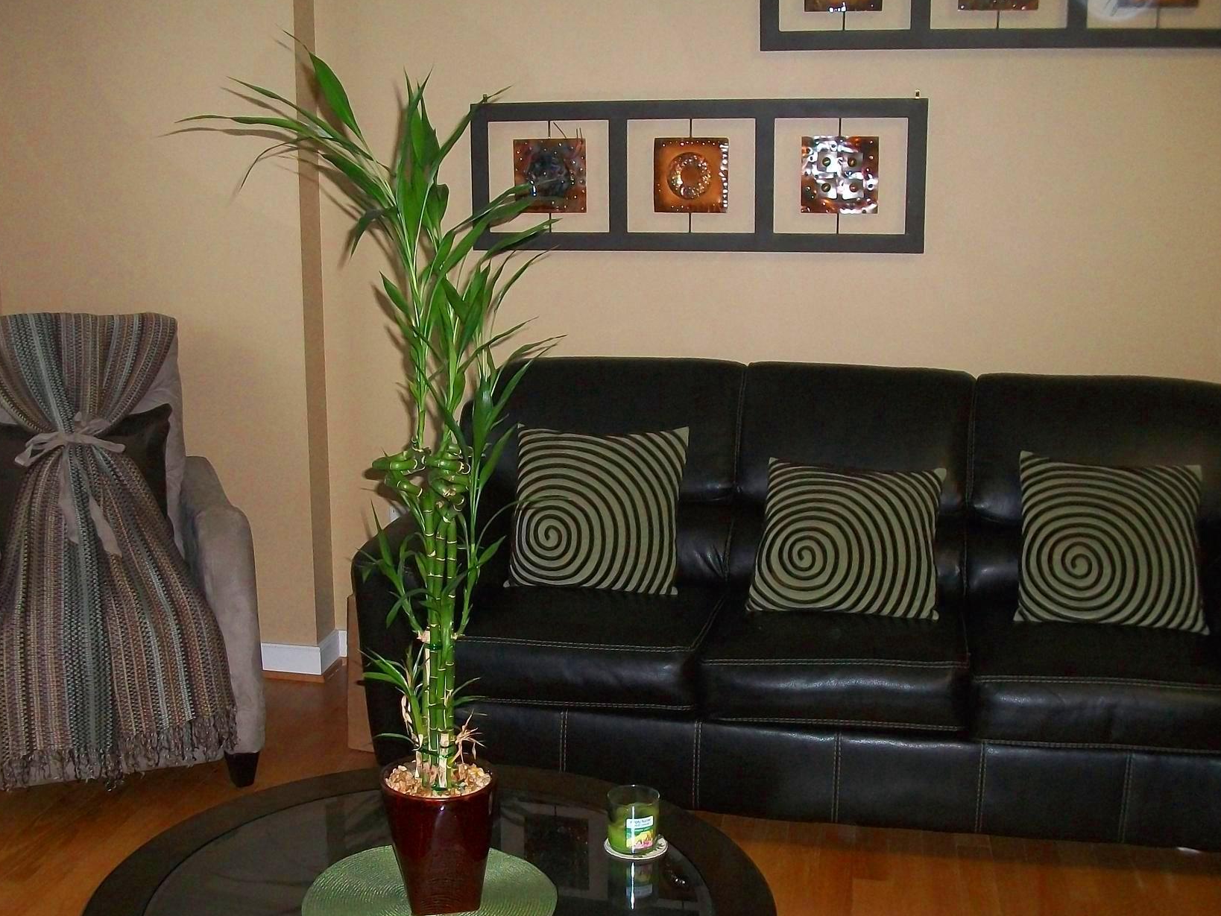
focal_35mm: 40
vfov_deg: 35.9
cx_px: 552
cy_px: 517
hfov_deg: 46.7
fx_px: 1411
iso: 240
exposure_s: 1/30
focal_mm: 5.7
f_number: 2.9
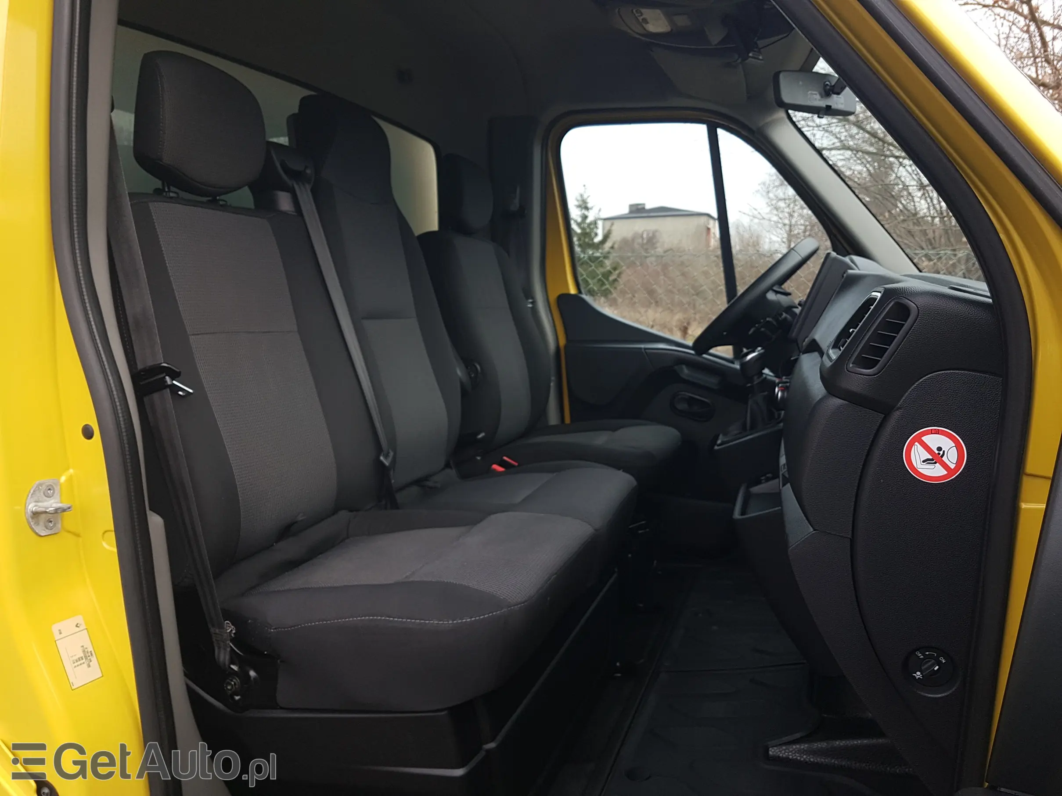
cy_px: 398
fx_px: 798
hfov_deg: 67.3
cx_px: 531
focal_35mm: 26
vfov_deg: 53.1
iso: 40
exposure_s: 1/121
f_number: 1.7
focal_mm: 4.2
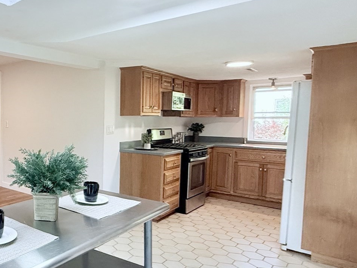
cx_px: 39
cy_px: 138
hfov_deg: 53.0
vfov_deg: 46.8
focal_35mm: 30
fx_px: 309
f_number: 2.2
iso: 320
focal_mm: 2.22
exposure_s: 1/120
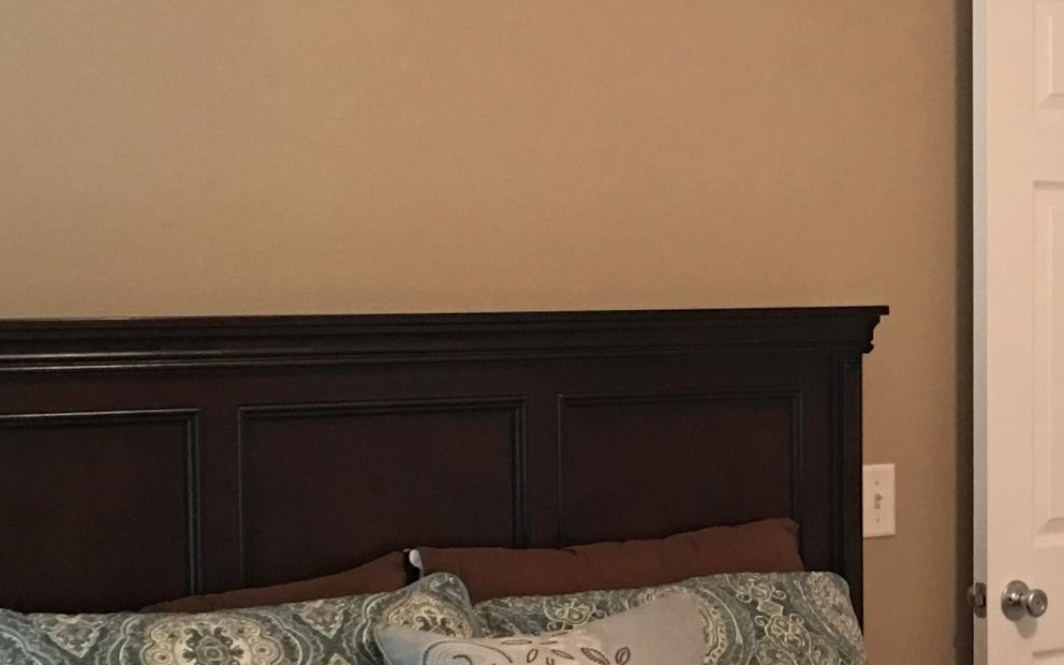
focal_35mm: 93
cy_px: 447
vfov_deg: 14.0
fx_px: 2697
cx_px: 1026
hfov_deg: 21.6
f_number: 2.2
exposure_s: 1/4
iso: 50
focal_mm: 4.15
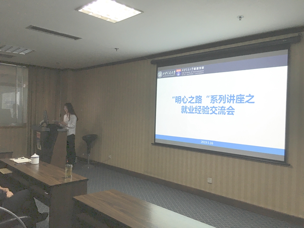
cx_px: 152
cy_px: 114
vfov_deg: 48.2
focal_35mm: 29
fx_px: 255
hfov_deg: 61.7
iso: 40
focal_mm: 4.15
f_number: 2.2
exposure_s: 1/33
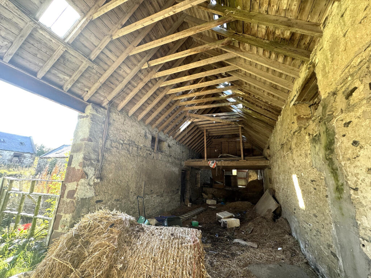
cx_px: 186
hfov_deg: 102.1
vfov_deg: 85.7
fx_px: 150
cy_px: 139
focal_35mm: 14
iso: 125
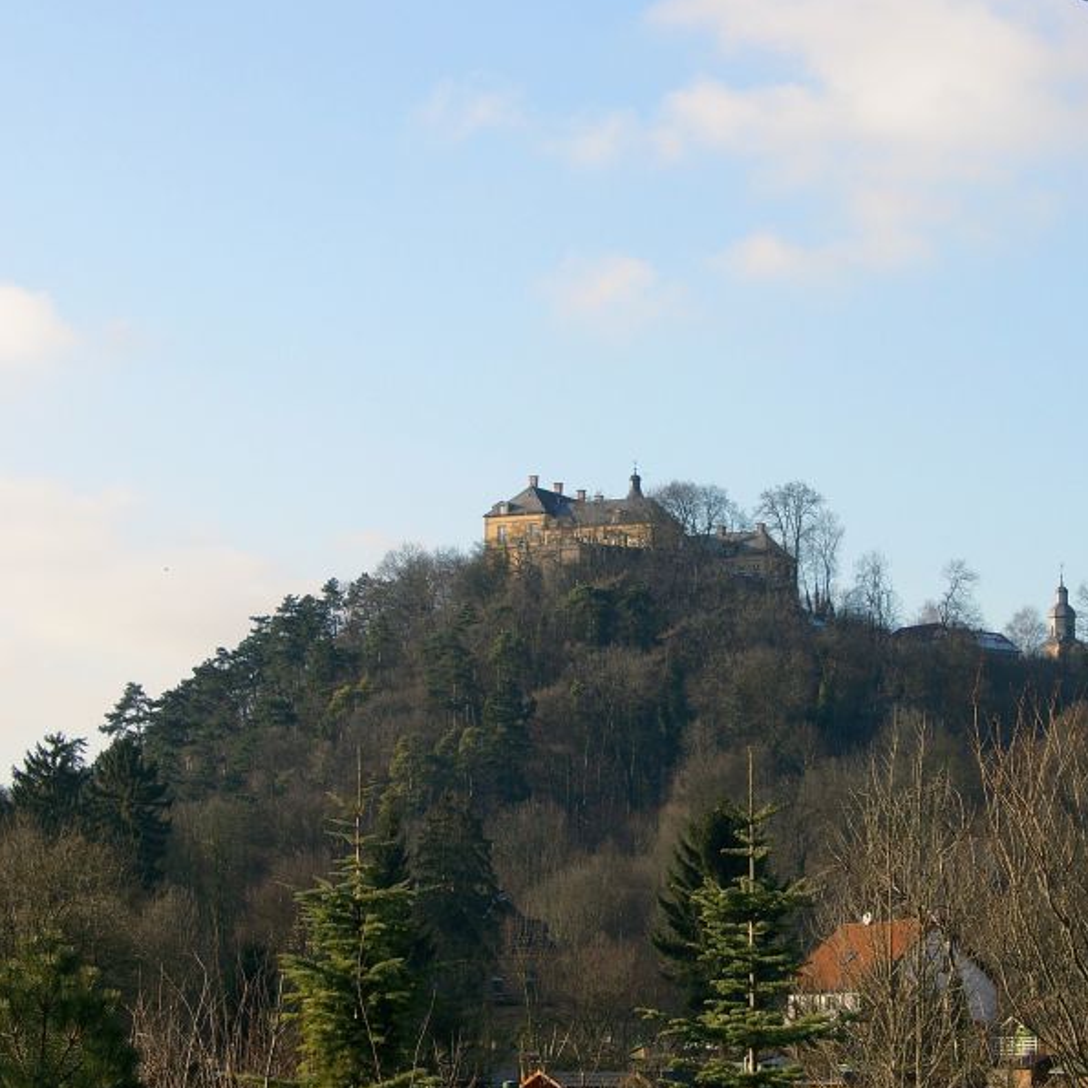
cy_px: 543
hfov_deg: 16.3
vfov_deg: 16.3
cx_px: 629
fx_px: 3805
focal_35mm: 107
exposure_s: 1/393
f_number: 4
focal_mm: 18.7
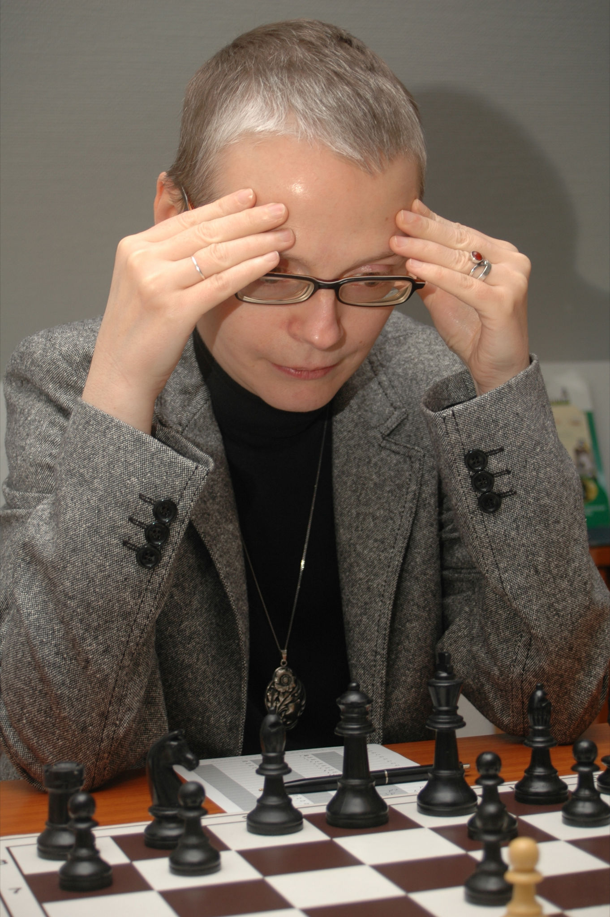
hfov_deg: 20.1
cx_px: 305
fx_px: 1718
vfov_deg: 29.9
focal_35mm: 68
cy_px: 458
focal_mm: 45
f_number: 5.6
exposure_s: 1/60
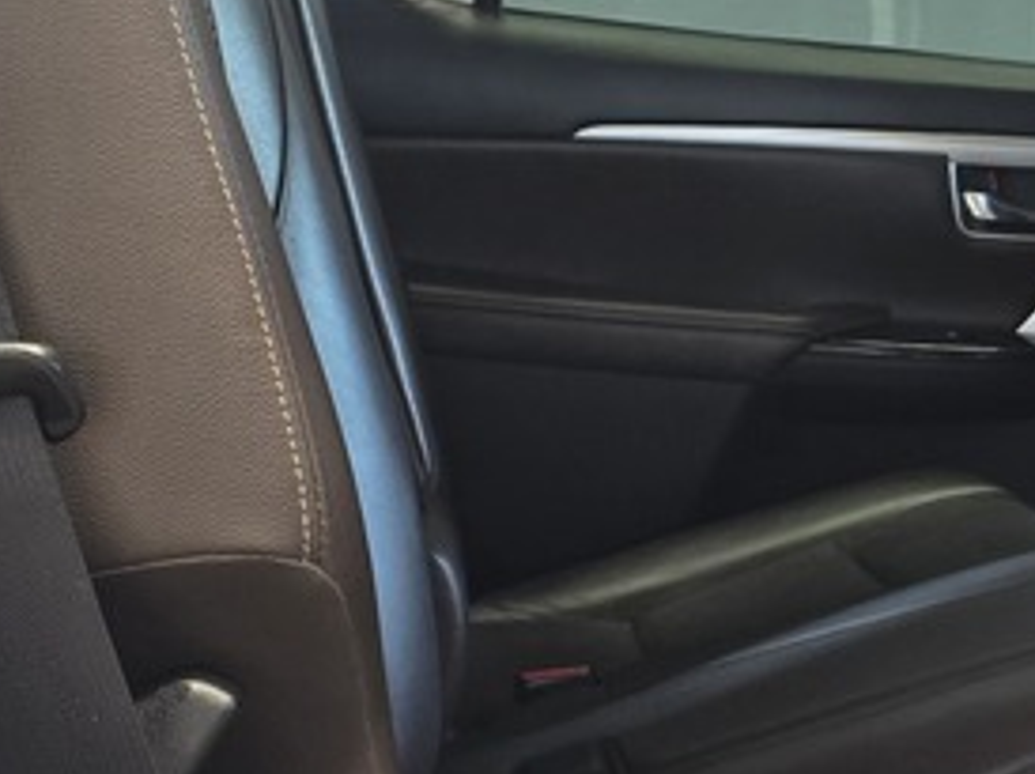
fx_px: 2569
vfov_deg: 17.1
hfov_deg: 20.8
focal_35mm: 86
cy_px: 510
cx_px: 1330
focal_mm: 6.25
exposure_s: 1/100
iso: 200
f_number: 1.7
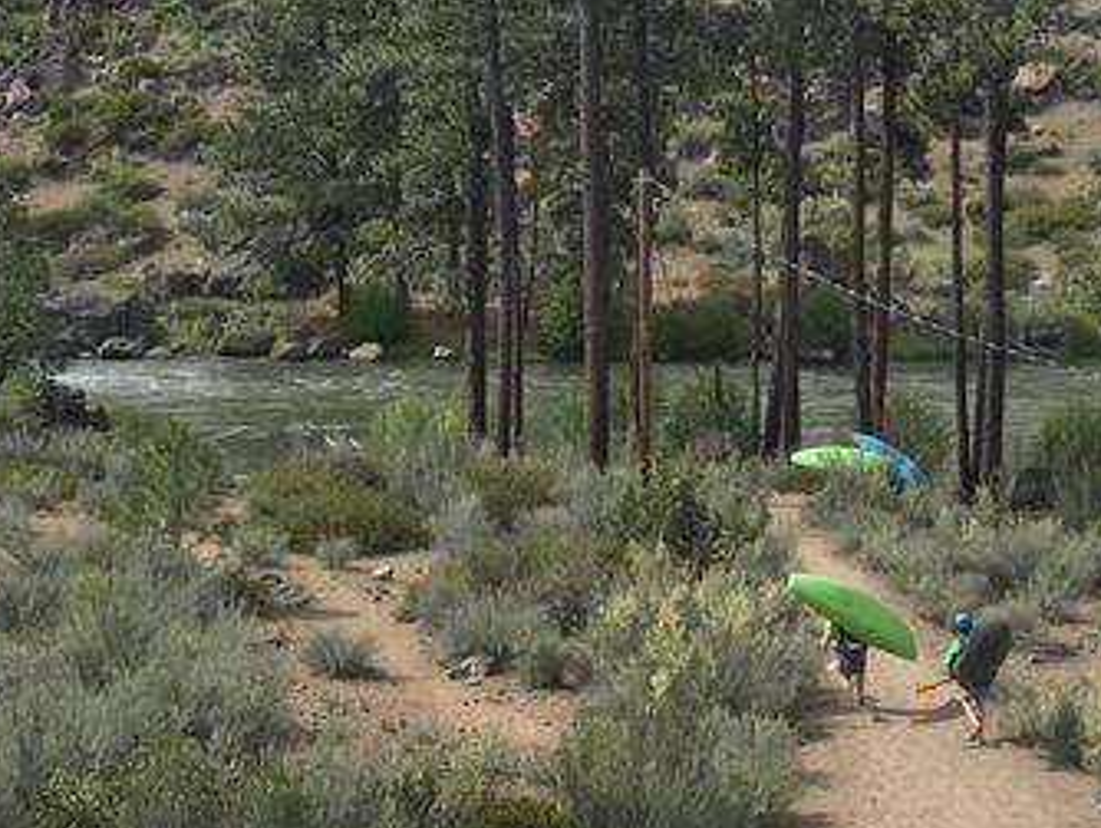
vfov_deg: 22.0
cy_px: 406
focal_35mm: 67
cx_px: 801
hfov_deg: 28.6
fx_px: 2133
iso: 20
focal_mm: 3.99
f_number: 1.8
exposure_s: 1/1114
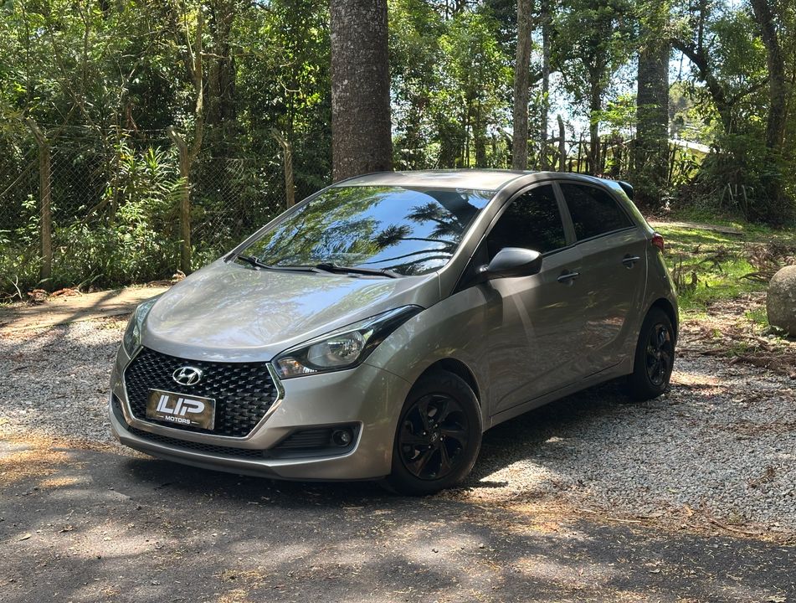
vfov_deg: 30.4
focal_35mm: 48
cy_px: 302
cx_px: 398
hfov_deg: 39.5
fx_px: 1108
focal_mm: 6.86
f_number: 1.78
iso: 64
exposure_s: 1/268
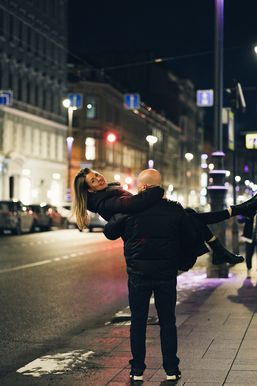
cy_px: 193
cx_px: 128
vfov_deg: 23.9
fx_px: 910
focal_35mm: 85
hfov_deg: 16.1
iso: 2000
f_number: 2.2
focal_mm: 85
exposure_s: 1/250
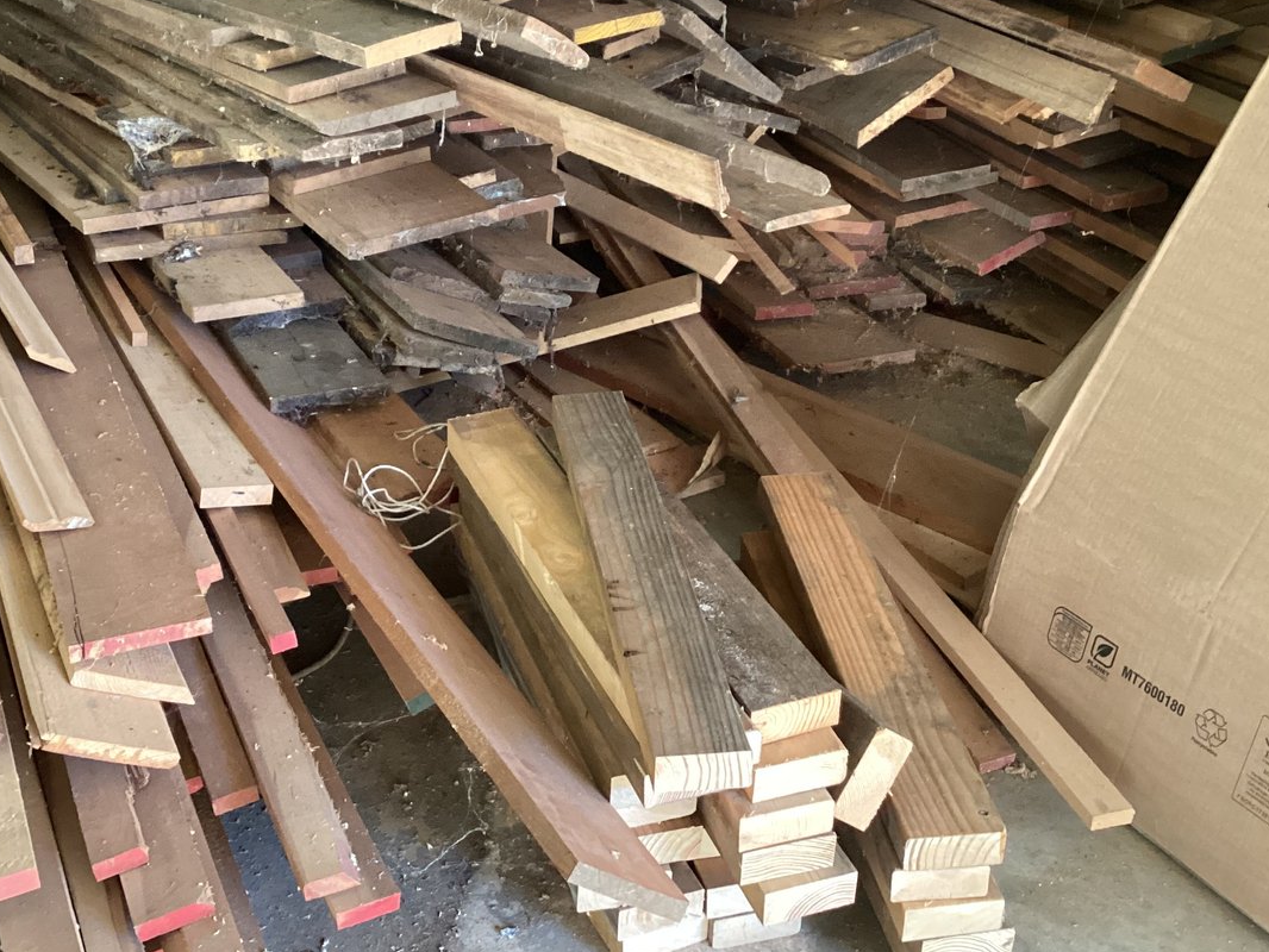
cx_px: 520
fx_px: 1613
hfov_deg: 42.8
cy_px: 354
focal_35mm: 44
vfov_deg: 32.7
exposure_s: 1/40
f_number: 2.4
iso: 320
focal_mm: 3.3
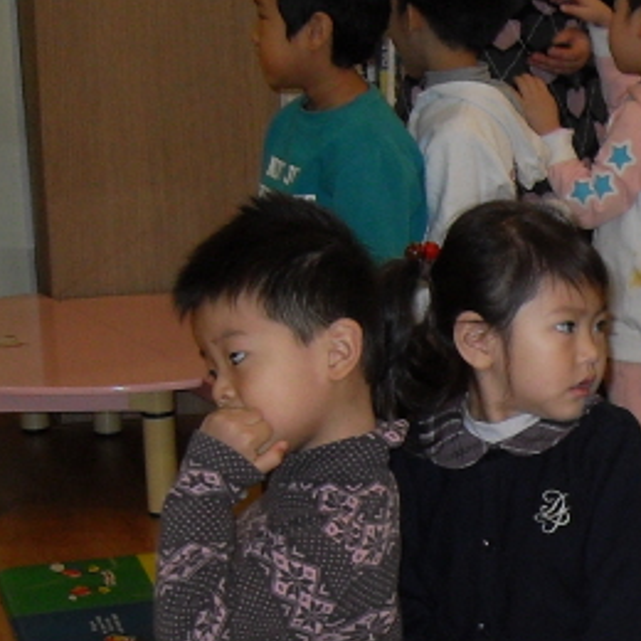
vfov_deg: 15.2
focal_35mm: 113
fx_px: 2367
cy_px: 620
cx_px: 964
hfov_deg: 14.4
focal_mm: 6.3
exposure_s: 1/45
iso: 100
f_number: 2.8
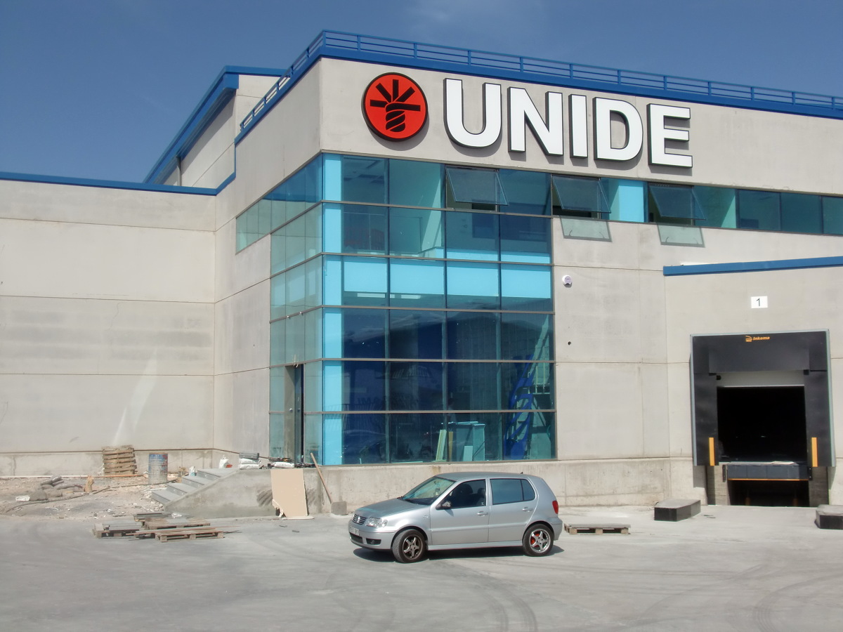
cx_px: 422
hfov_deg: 42.9
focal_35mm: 44
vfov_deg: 32.9
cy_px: 316
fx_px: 1072
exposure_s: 1/200
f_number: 10
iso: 64
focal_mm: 7.91
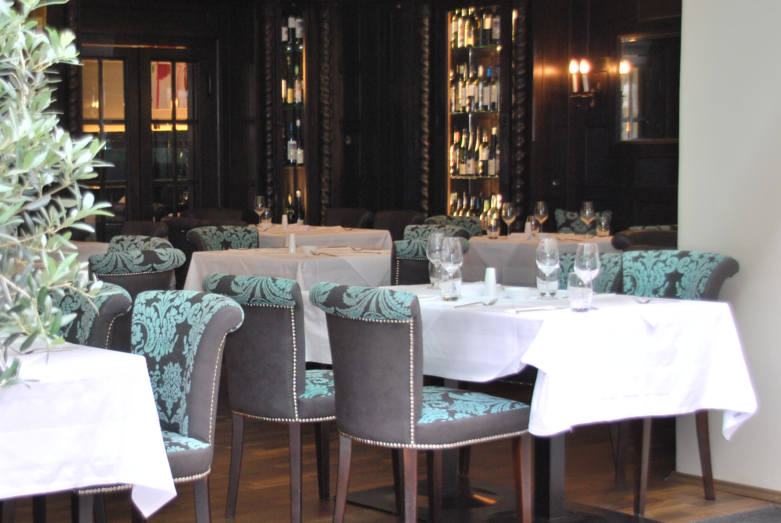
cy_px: 264
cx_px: 237
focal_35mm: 71
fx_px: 1542
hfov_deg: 28.2
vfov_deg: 19.2
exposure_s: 1/60
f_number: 4.2
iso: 200
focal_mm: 32
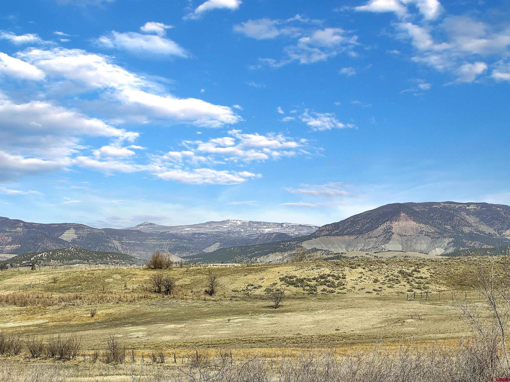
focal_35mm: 77
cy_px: 191
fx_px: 1134
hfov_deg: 25.3
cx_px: 255
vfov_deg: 19.1
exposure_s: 1/1488
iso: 32
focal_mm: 9
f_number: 2.8
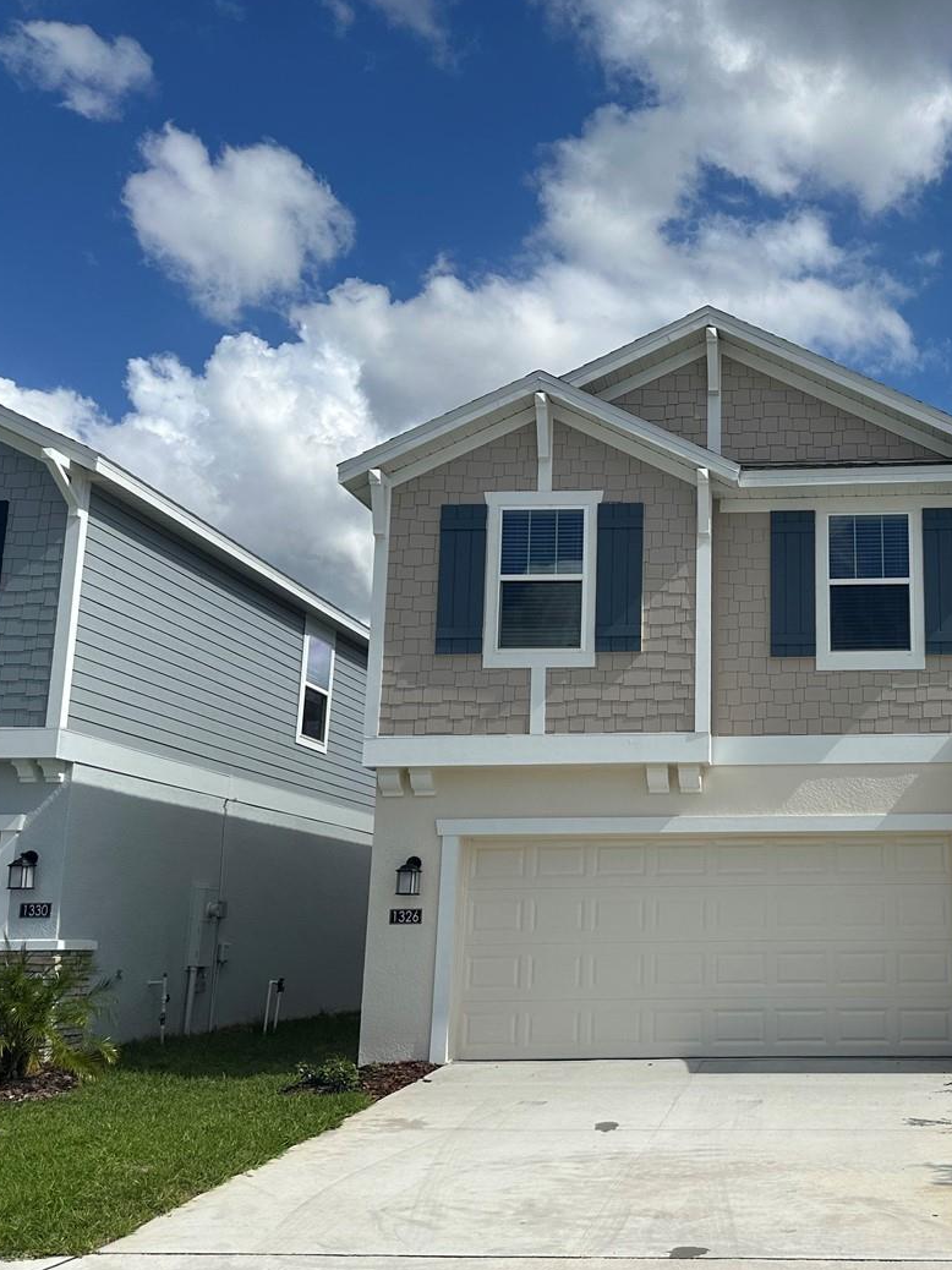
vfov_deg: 50.1
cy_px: 680
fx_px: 1357
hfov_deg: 36.6
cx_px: 826
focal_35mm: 37
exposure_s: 1/8929
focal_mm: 6.86
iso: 80
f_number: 1.78
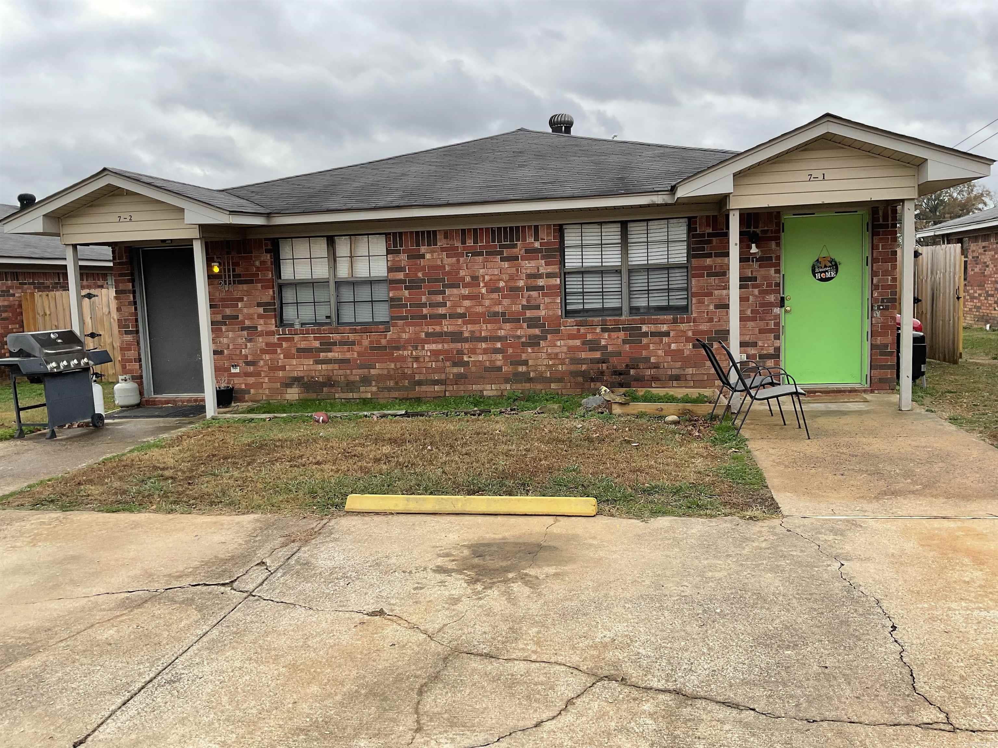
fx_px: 836
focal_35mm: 29
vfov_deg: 48.2
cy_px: 374
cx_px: 499
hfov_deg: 61.7
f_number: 1.8
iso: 16
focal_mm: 3
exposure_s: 1/855
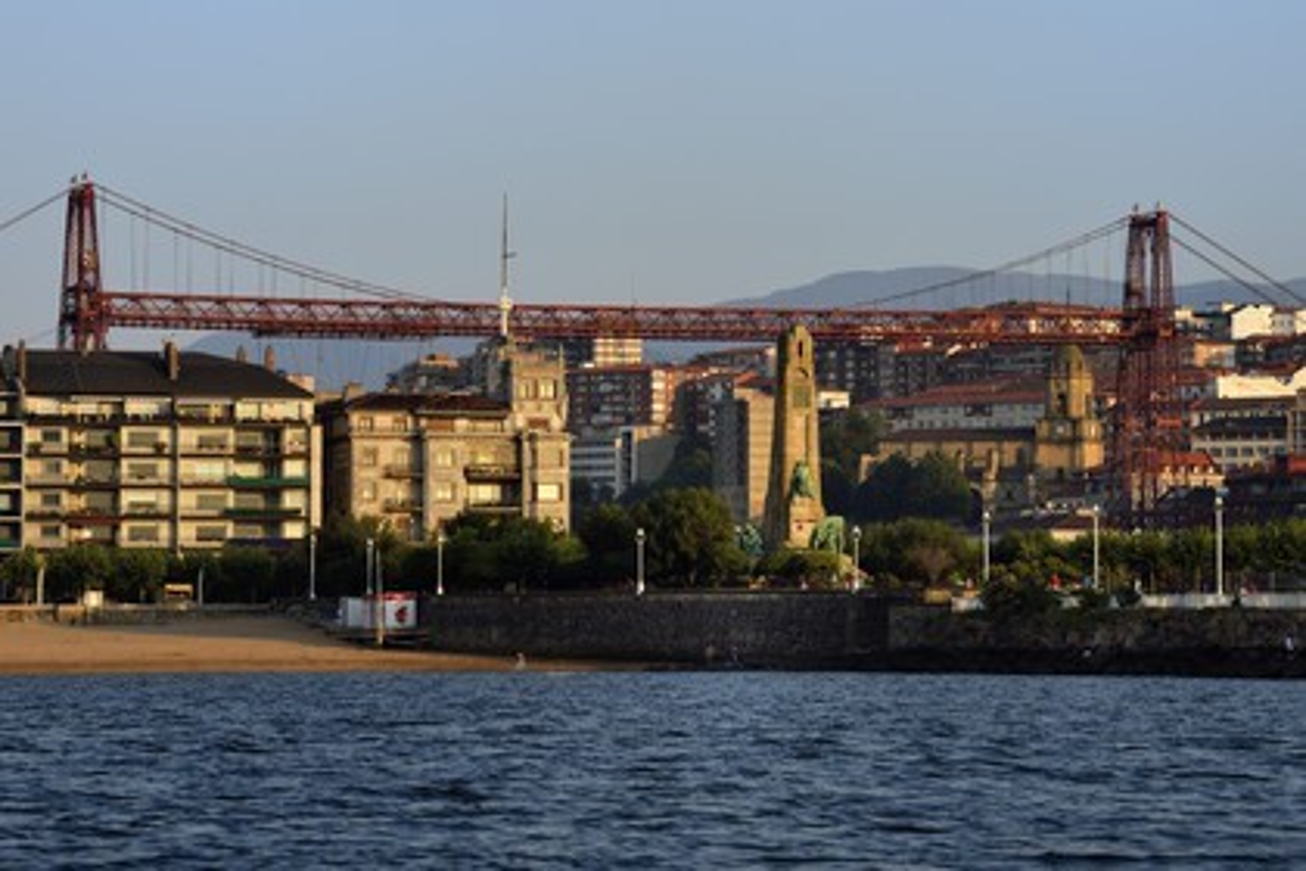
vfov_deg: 10.2
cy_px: 436
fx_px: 4897
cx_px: 653
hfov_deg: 15.2
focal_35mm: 135
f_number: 8
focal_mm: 135
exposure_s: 1/640
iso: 400
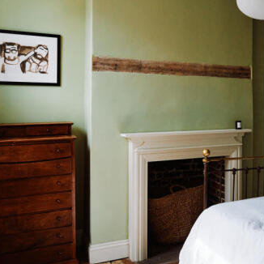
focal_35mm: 41
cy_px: 105
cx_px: 209
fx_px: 354
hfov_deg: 39.4
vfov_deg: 40.7
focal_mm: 24
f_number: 3.5
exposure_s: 1/500
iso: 320
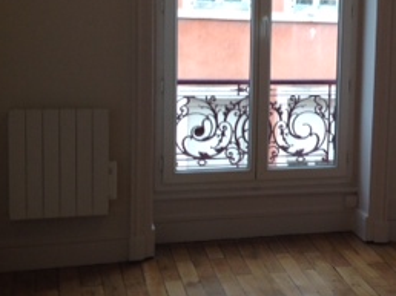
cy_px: 101
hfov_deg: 22.8
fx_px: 937
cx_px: 411
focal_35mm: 82
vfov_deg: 17.9
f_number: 2.4
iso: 50
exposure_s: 1/60
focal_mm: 4.12
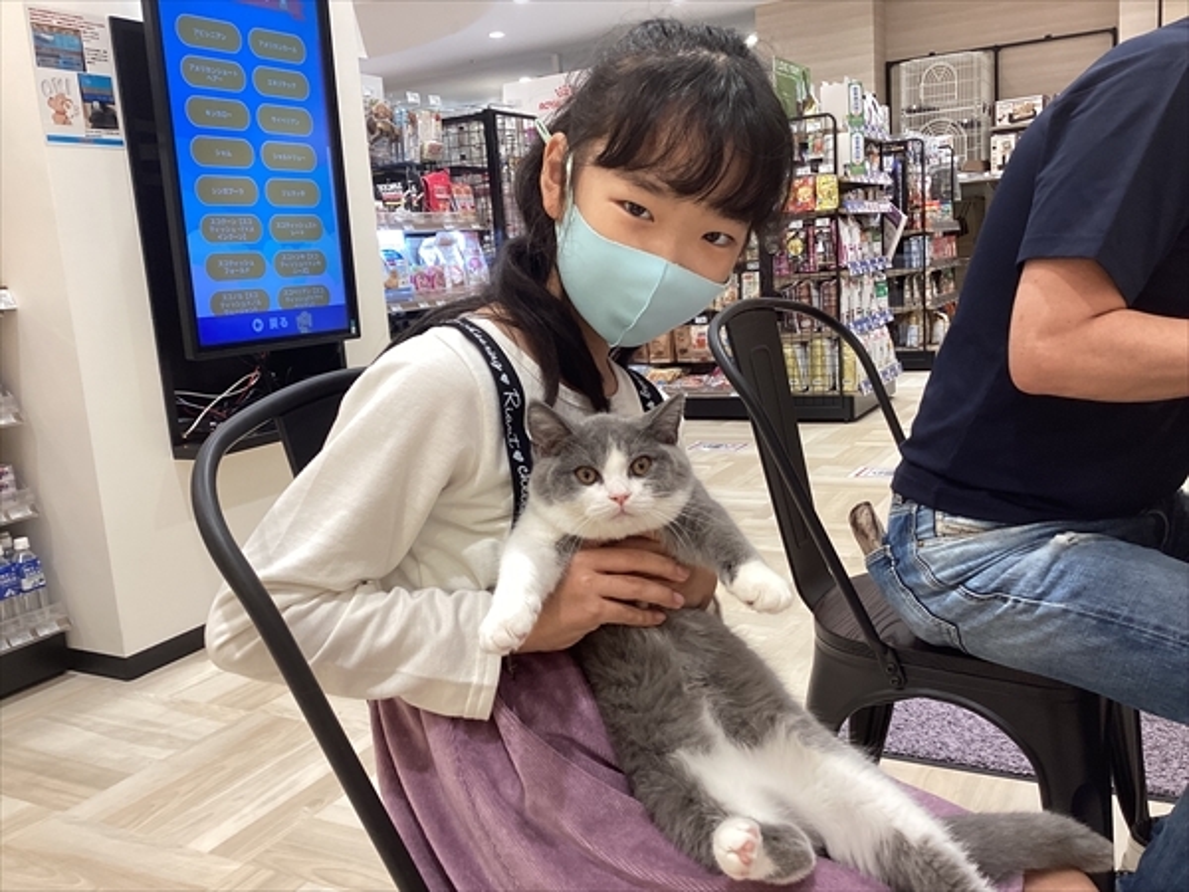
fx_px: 1065
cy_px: 446
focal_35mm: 31
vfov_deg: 45.4
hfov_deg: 58.4
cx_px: 594
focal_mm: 3.3
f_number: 2.4
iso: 80
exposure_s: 1/60
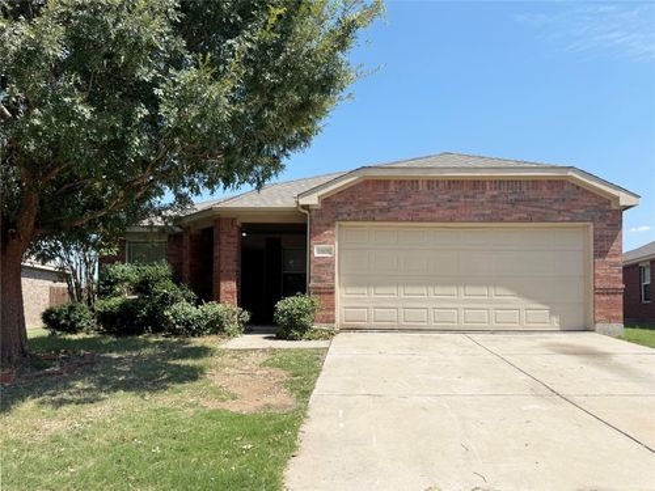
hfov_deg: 71.6
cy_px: 246
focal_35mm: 24
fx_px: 454
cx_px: 328
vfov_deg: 56.8
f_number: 1.8
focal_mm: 6.8
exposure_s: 1/5348
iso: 80
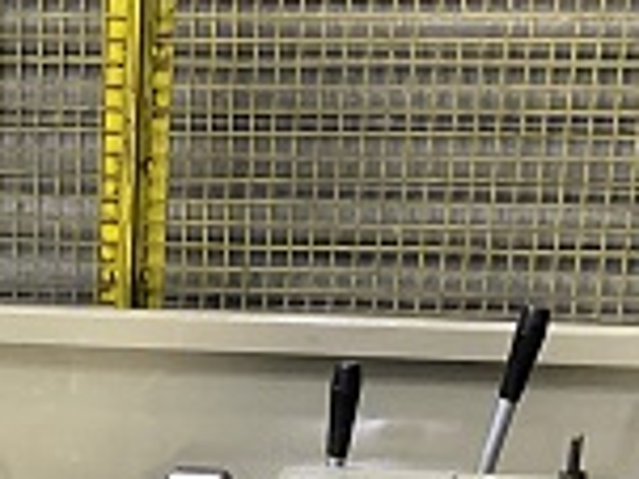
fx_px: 2841
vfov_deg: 8.8
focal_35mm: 154
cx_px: -216
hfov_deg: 12.4
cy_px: 1089
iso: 125
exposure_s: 1/50
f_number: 1.8
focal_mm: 3
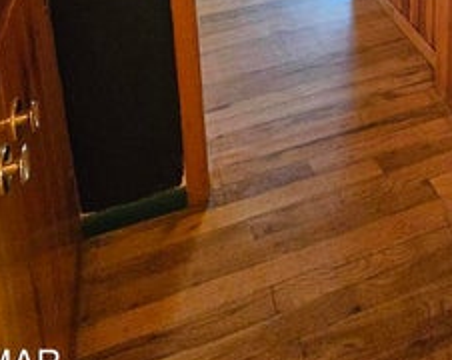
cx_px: 298
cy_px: -218
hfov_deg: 49.6
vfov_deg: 25.9
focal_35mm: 36
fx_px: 481
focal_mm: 2.2
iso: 640
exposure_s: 1/24
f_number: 2.2
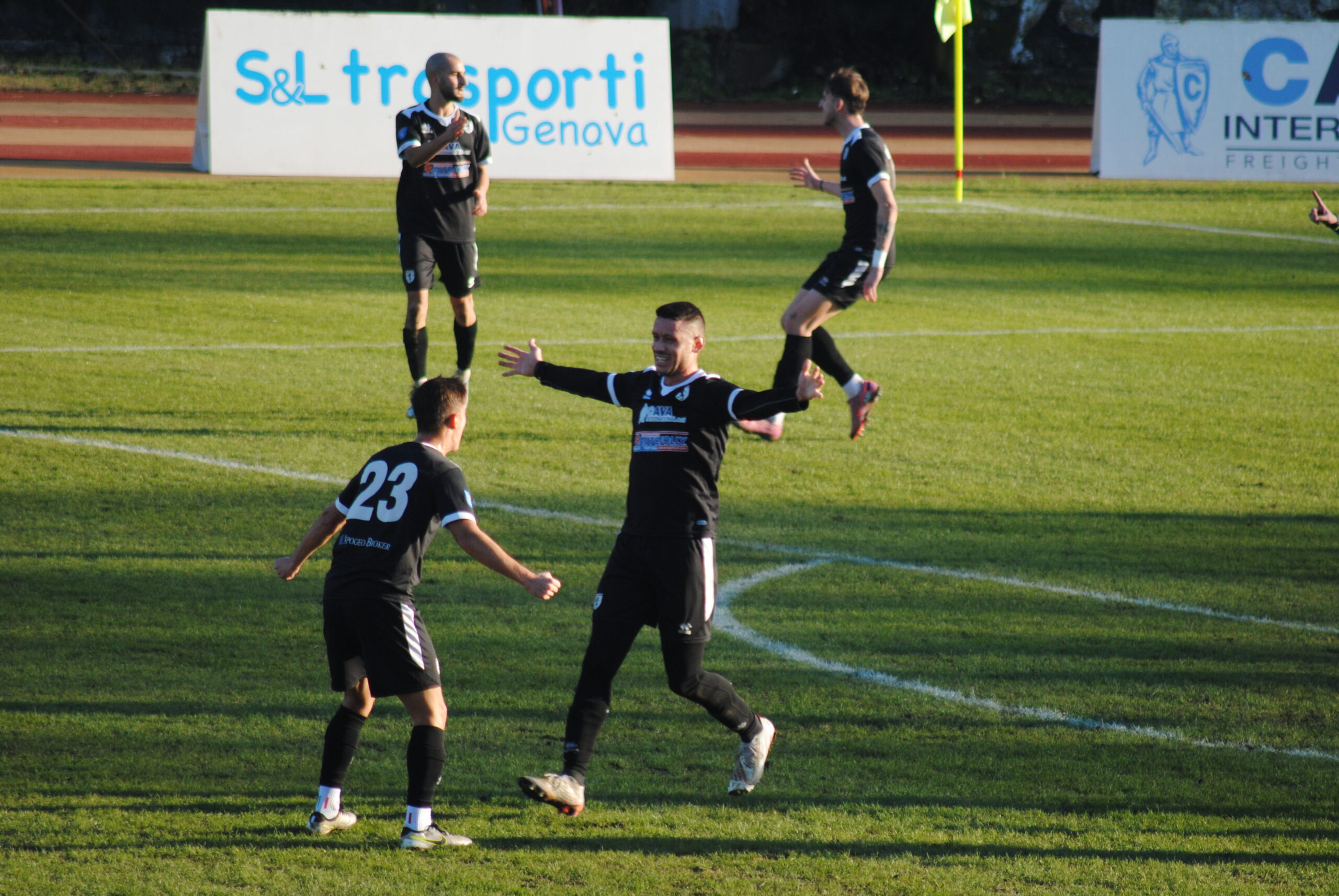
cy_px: 448
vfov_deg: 3.1
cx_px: 670
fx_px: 16758
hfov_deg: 4.6
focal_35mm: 450
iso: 280
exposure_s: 1/500
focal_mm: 300
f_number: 5.6
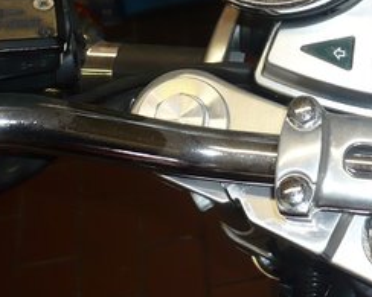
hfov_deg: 21.9
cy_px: -38
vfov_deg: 17.6
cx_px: 369
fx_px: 924
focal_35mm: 84
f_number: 2.8
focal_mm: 5.8
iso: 100
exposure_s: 1/30
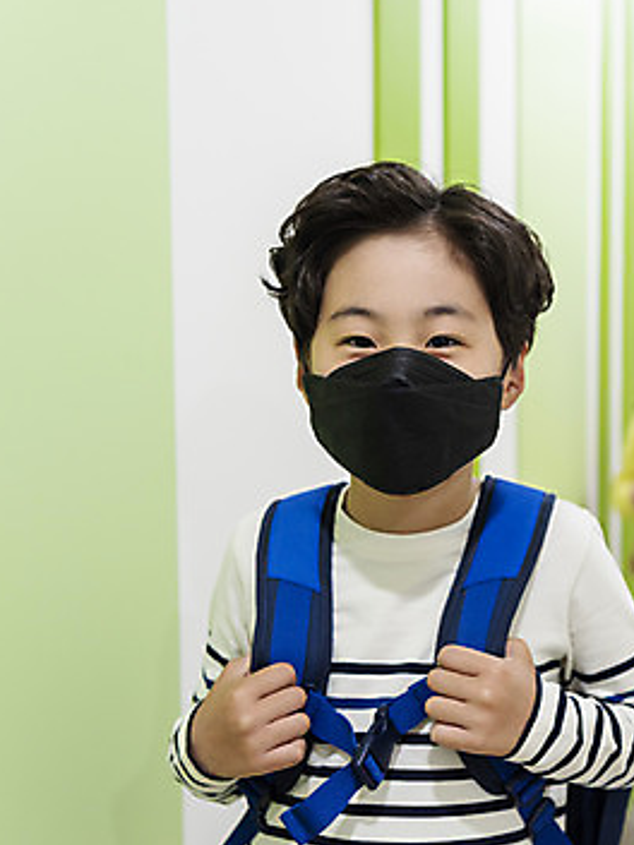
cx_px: 590
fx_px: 1441
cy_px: 427
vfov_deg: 32.7
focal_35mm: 59
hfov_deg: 24.0
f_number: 2.8
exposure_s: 1/80
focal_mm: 36
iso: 800
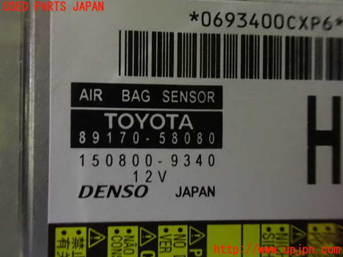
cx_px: 172
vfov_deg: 46.8
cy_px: 128
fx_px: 297
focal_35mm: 30
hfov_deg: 60.0
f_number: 2.3
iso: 1600
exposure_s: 1/13
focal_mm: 5.4
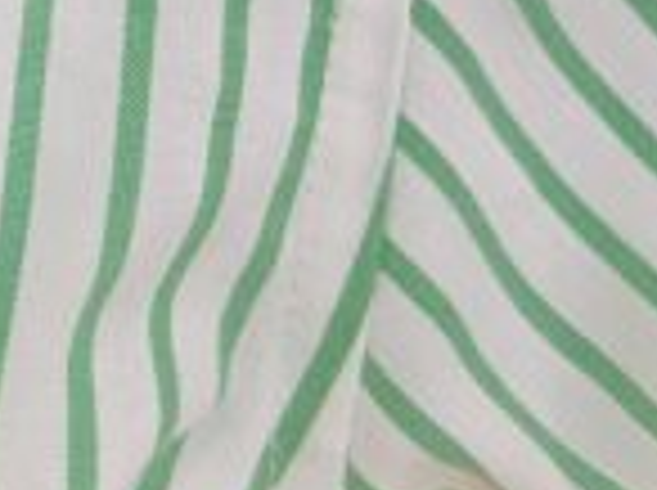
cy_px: -526
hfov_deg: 15.4
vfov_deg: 12.6
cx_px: -675
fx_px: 1914
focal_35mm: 101
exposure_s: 1/50
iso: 125
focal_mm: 2.69
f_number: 1.9
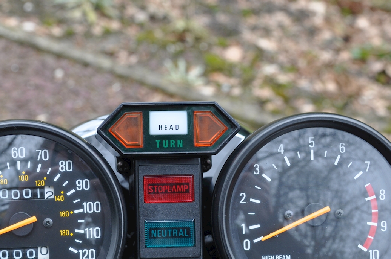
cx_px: 170
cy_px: 192
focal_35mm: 89
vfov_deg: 15.3
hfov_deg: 22.9
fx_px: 965
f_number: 7.1
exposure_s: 1/50
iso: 200
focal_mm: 32
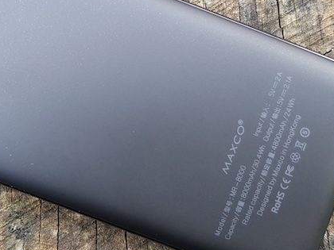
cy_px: 104
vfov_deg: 30.8
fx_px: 453
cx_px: 126
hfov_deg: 40.2
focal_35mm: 47
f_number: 1.7
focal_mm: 4.2
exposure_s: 1/60
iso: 100
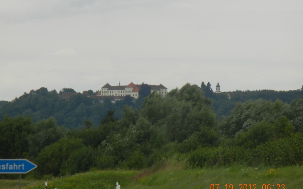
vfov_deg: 4.1
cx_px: 152
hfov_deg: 6.6
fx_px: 2634
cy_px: 97
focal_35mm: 319
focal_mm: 54
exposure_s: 1/418
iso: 160
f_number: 5.6
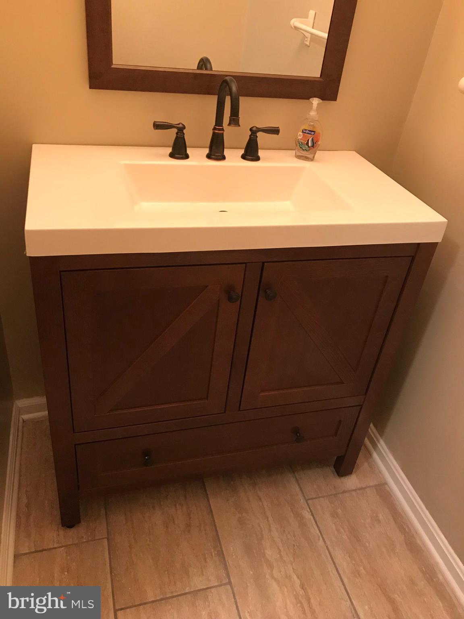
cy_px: 310
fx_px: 500
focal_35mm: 28
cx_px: 232
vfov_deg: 63.4
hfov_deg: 49.7
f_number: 1.8
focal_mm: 3.99
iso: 64
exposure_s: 1/15
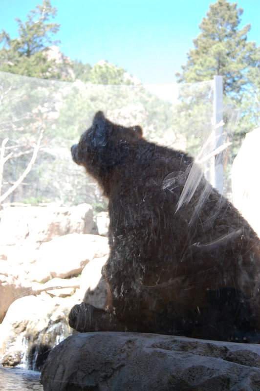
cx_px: 130
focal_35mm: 48
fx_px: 521
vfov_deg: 41.1
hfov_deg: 28.0
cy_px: 196
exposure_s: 1/125
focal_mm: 32
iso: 320
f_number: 5.6
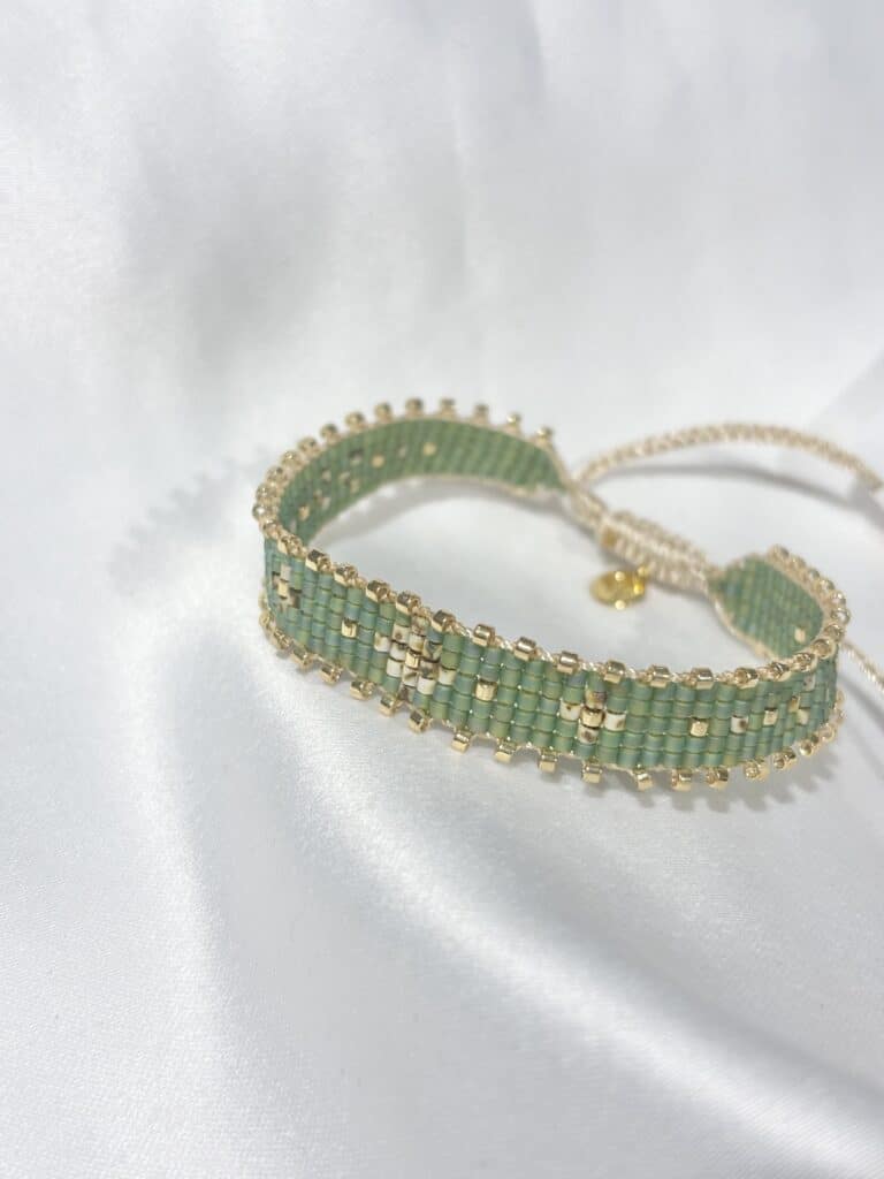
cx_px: 442
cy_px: 590
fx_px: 1771
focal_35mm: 52
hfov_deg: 28.0
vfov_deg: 36.8
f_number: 1.6
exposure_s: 1/377
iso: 32
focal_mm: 5.96
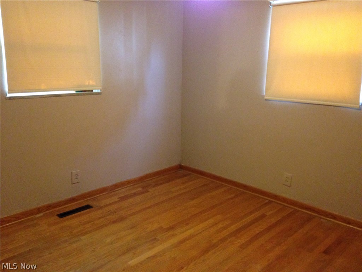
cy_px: 136
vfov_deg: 42.9
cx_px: 181
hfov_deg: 55.4
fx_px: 345
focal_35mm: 33
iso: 500
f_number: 2.4
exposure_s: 1/15
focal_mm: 4.12
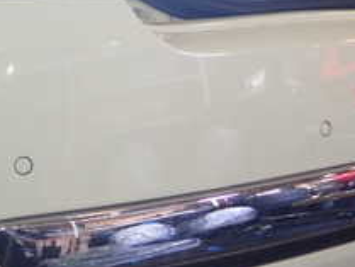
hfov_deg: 21.3
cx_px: 149
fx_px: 944
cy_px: 145
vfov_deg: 16.1
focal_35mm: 92
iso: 200
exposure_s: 1/40
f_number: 2.4
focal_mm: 5.79
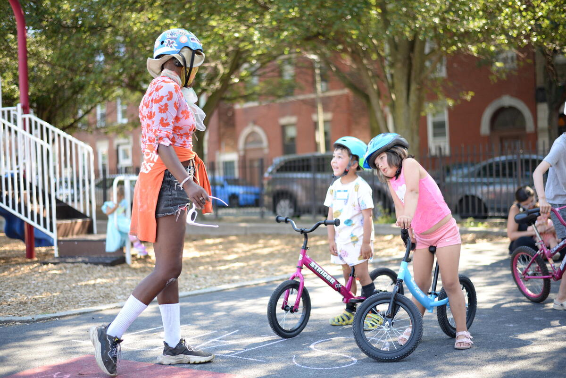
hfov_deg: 39.6
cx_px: 283
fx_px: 786
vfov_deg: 27.0
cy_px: 189
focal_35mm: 50
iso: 100
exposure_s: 1/200
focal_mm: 50
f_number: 1.8
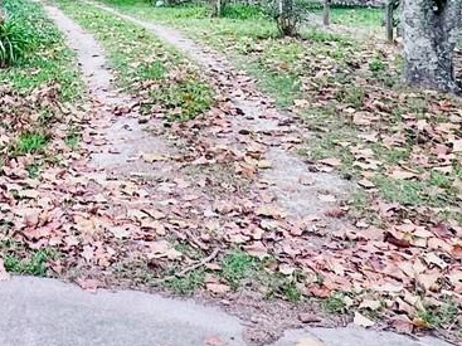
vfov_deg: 22.0
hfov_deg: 28.3
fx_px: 814
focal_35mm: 61
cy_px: -82
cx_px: -67
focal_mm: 2.22
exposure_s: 1/241
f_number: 2.2
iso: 40
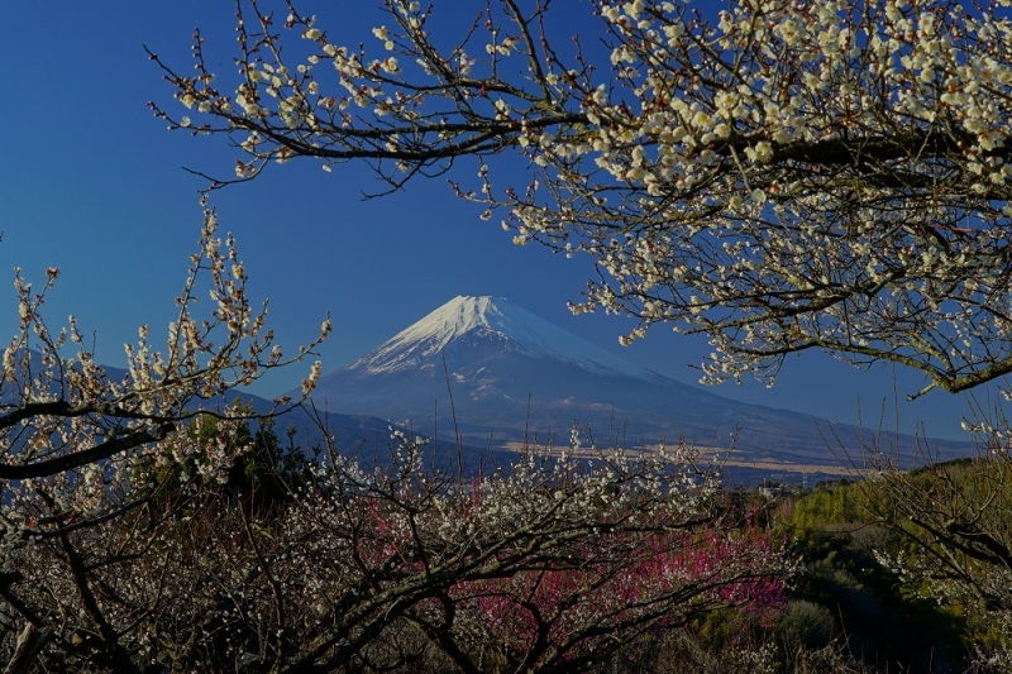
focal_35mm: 72
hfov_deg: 28.1
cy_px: 337
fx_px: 2023
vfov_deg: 18.9
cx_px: 506
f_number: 22
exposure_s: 1/25
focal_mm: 72
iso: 200
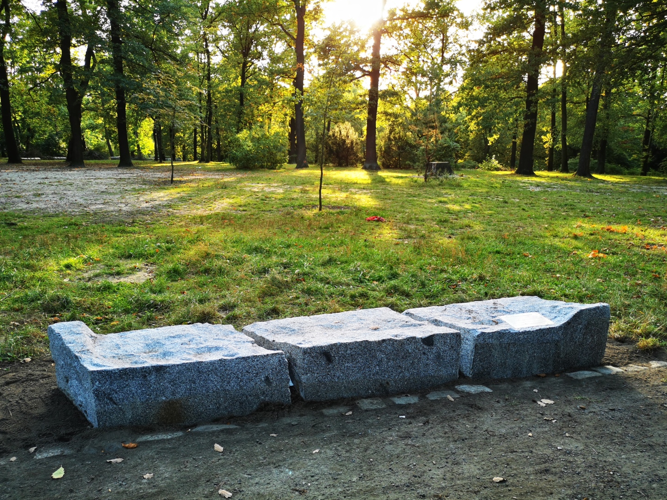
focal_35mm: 28
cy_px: 246
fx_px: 540
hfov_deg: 63.4
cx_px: 328
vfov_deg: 49.8
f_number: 1.8
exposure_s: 1/100
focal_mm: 5.58
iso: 64
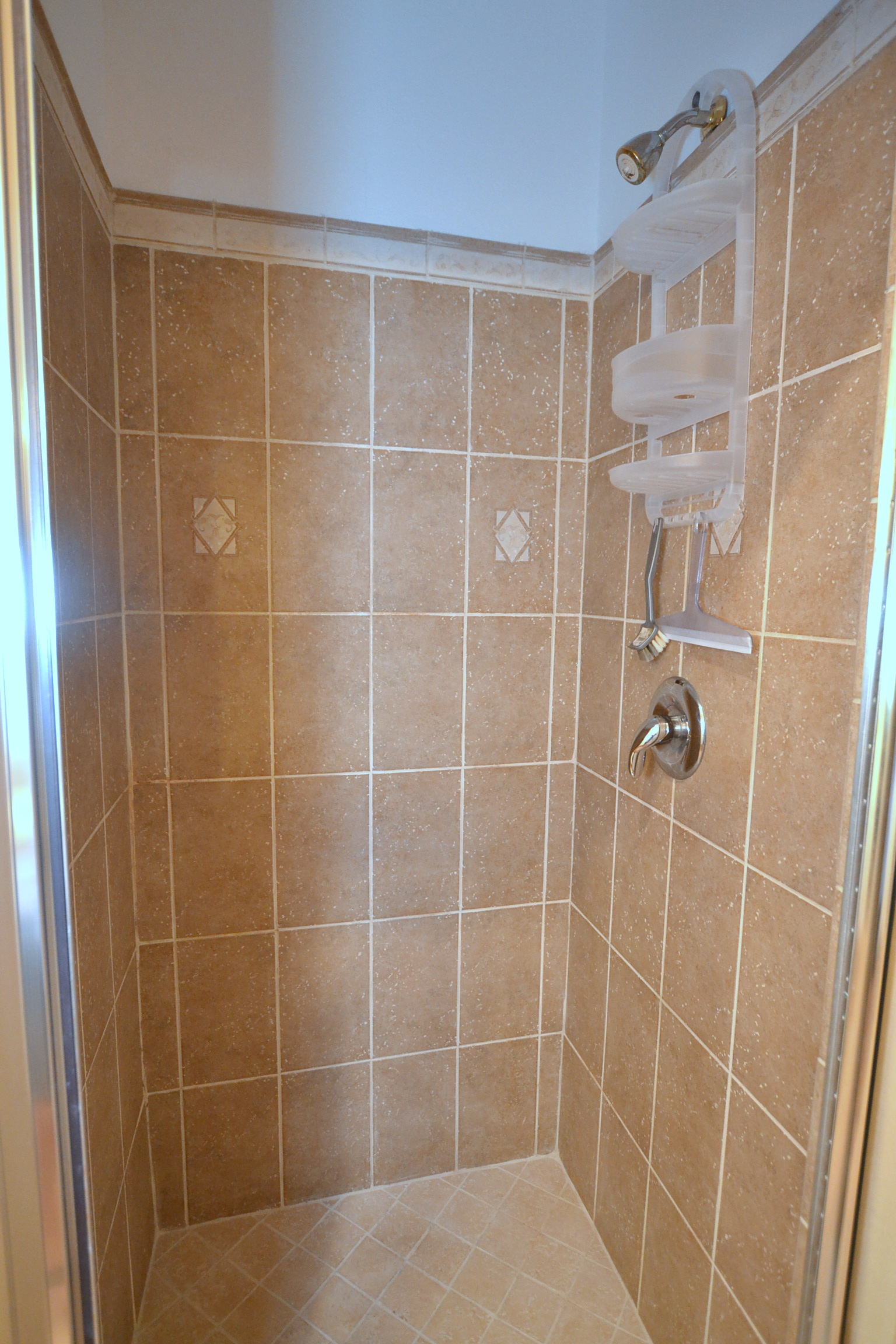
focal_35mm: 18
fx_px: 672
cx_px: 448
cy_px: 672
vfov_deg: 90.0
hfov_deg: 67.4
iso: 1800
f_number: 3.5
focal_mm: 12
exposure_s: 1/60
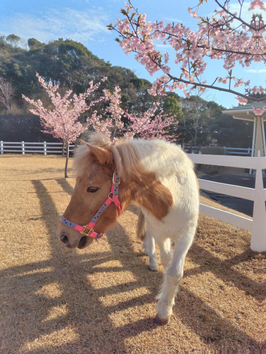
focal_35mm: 23
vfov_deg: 73.9
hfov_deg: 58.9
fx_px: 236
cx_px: 133
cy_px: 177
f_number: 1.9
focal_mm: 5.6
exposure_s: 1/1272
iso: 50
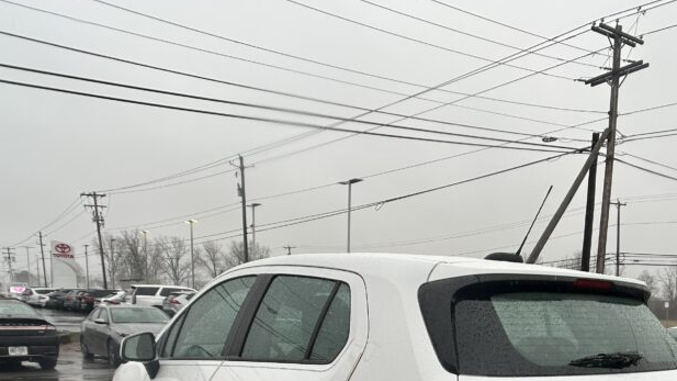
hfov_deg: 43.3
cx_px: 432
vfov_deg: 23.9
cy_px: 414
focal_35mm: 47
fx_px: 844
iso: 50
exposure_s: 1/753
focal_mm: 5.7
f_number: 1.5
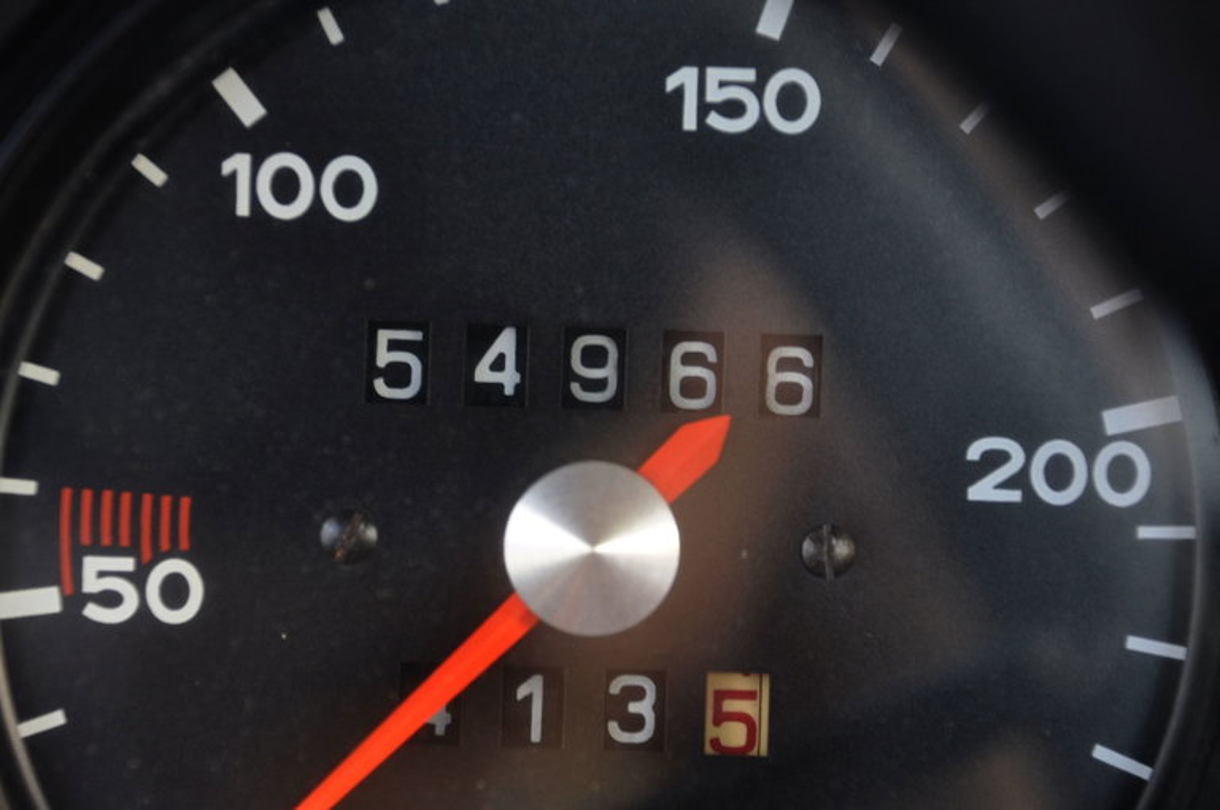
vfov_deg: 3.0
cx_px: 610
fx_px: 15231
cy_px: 405
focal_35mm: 450
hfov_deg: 4.6
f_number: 6.3
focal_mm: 300
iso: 500
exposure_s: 1/13
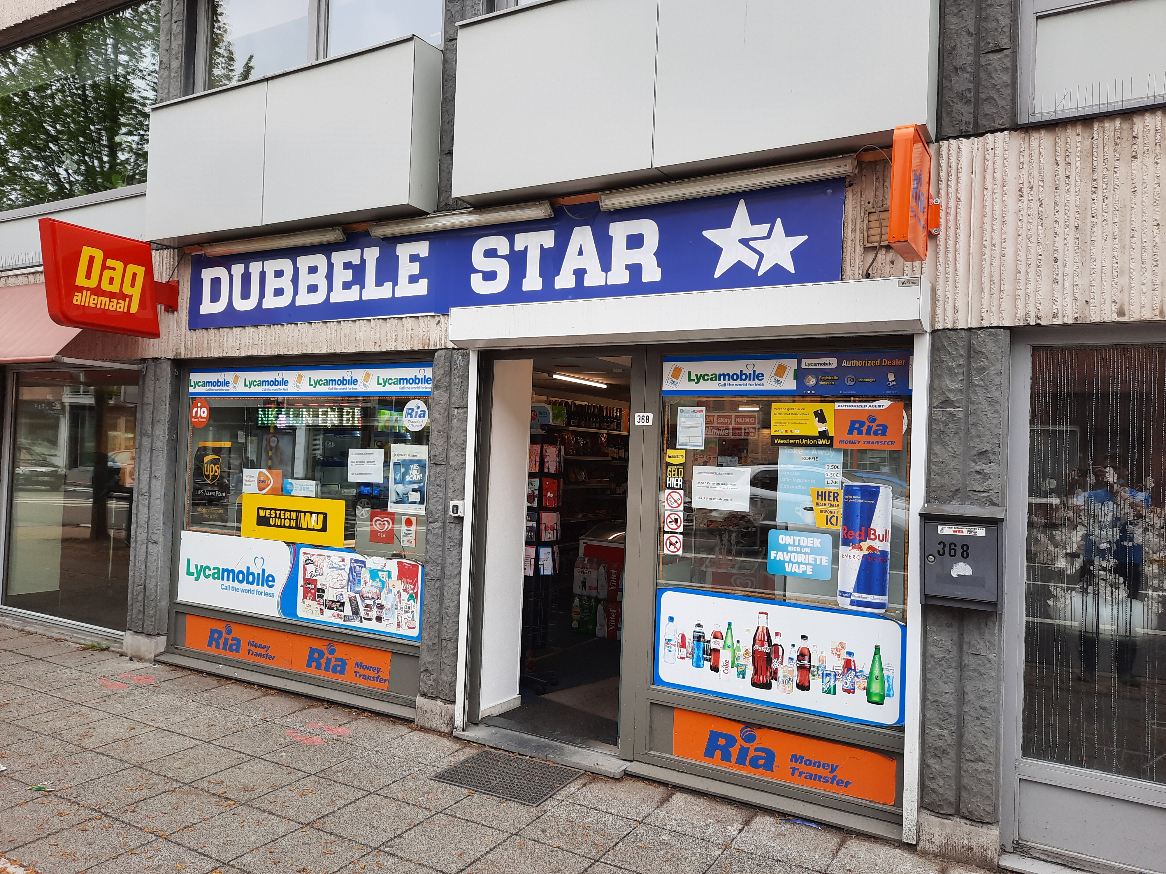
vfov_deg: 54.9
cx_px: 583
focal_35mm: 25
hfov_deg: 69.4
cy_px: 437
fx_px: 842
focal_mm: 4.6
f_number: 2
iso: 32
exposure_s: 1/162
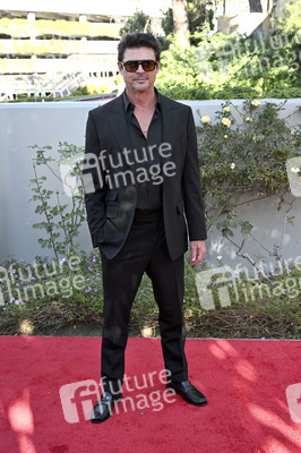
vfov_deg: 42.8
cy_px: 226
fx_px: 578
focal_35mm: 46
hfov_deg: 29.2
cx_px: 150
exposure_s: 1/320
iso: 640
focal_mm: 46
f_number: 5.6
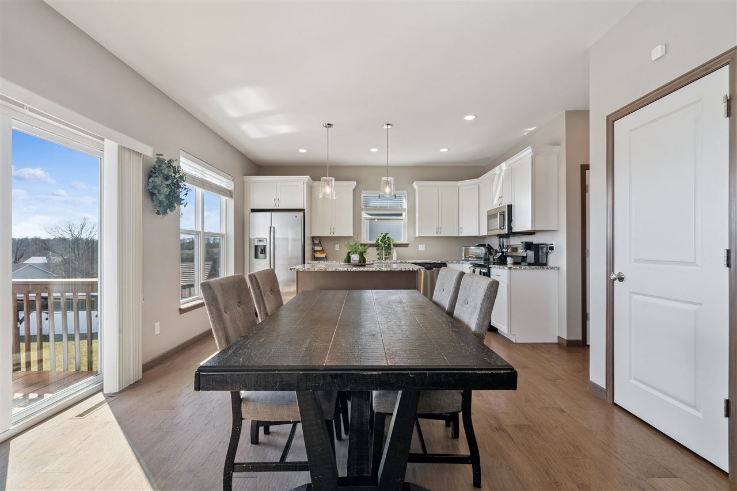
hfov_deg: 96.7
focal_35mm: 16
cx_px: 368
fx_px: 327
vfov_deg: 73.7
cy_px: 246
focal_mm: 16
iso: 400
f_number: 10
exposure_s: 1/20
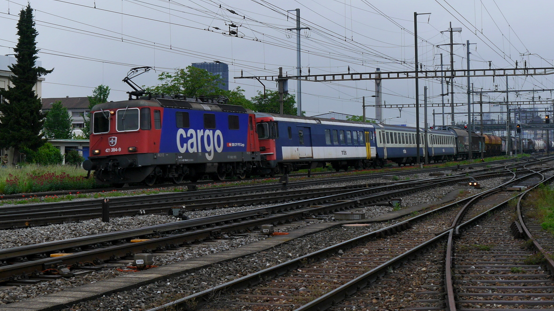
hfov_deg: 42.1
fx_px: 720
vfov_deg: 24.4
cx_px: 279
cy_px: 139
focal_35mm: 49
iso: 160
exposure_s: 1/160
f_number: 5.6
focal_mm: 22
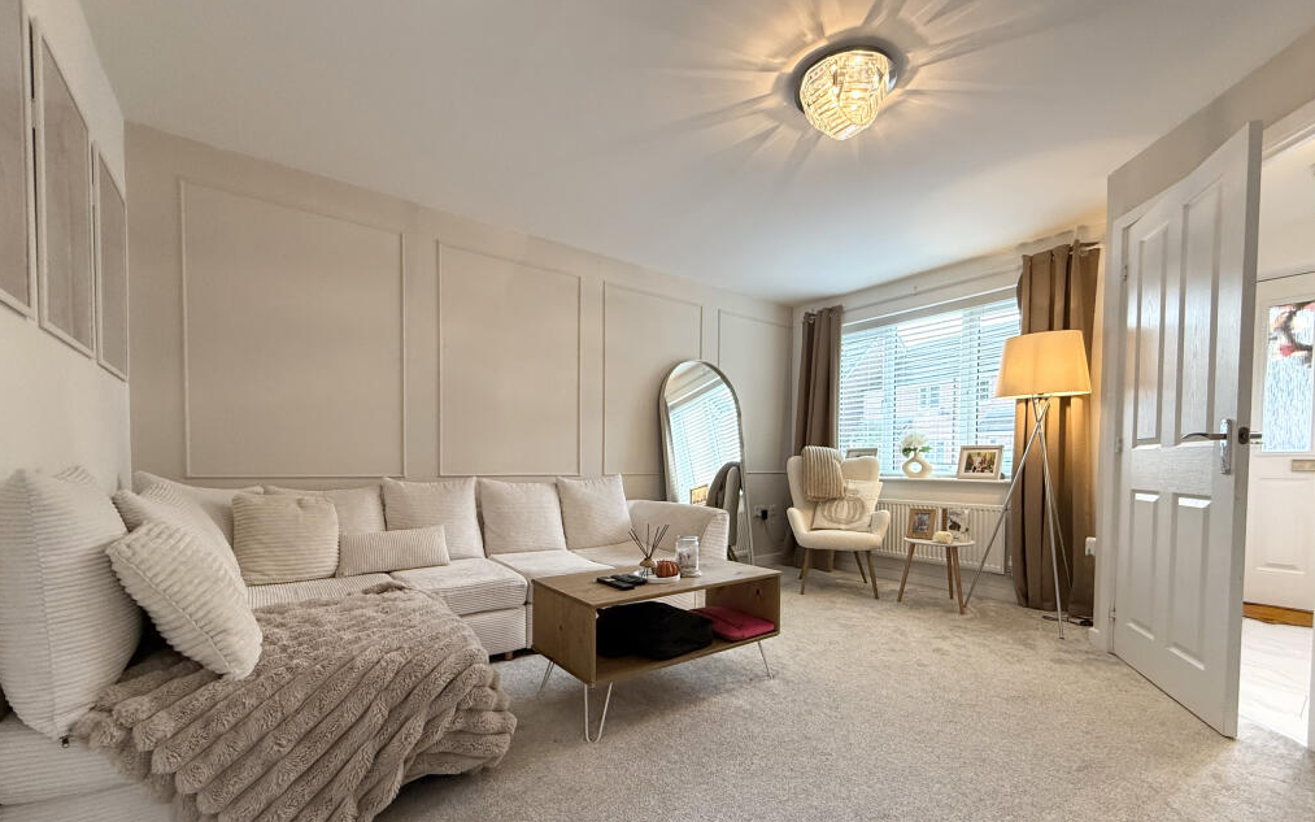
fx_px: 538
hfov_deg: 101.5
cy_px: 483
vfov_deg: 74.2
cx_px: 659
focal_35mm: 15
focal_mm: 2.22
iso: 250
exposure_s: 1/100
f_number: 2.2
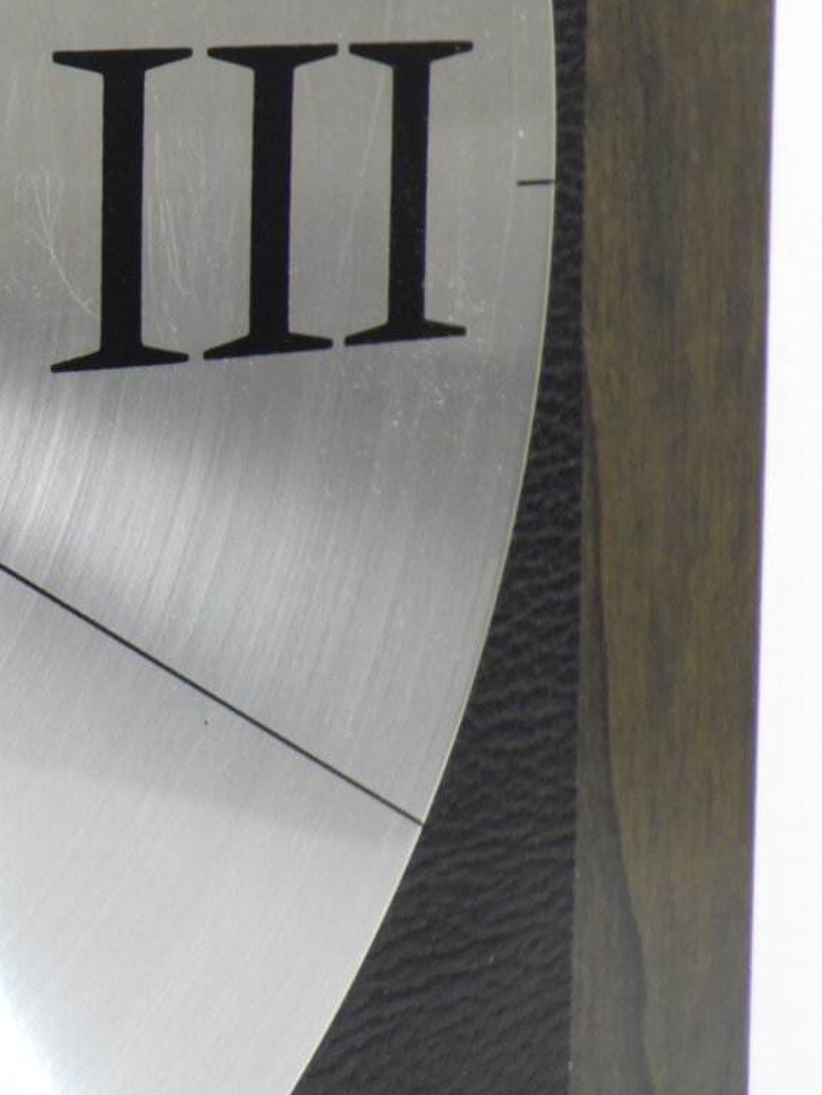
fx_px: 2753
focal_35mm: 87
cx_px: -568
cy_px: 342
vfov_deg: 22.4
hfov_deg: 15.1
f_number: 3.8
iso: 125
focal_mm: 6.1
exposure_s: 1/20
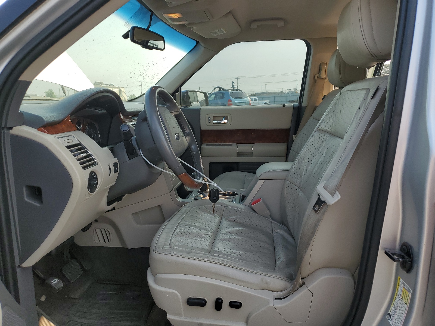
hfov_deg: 67.3
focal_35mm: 26
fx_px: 327
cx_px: 218
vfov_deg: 53.1
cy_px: 163
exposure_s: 1/833
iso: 50
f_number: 1.5
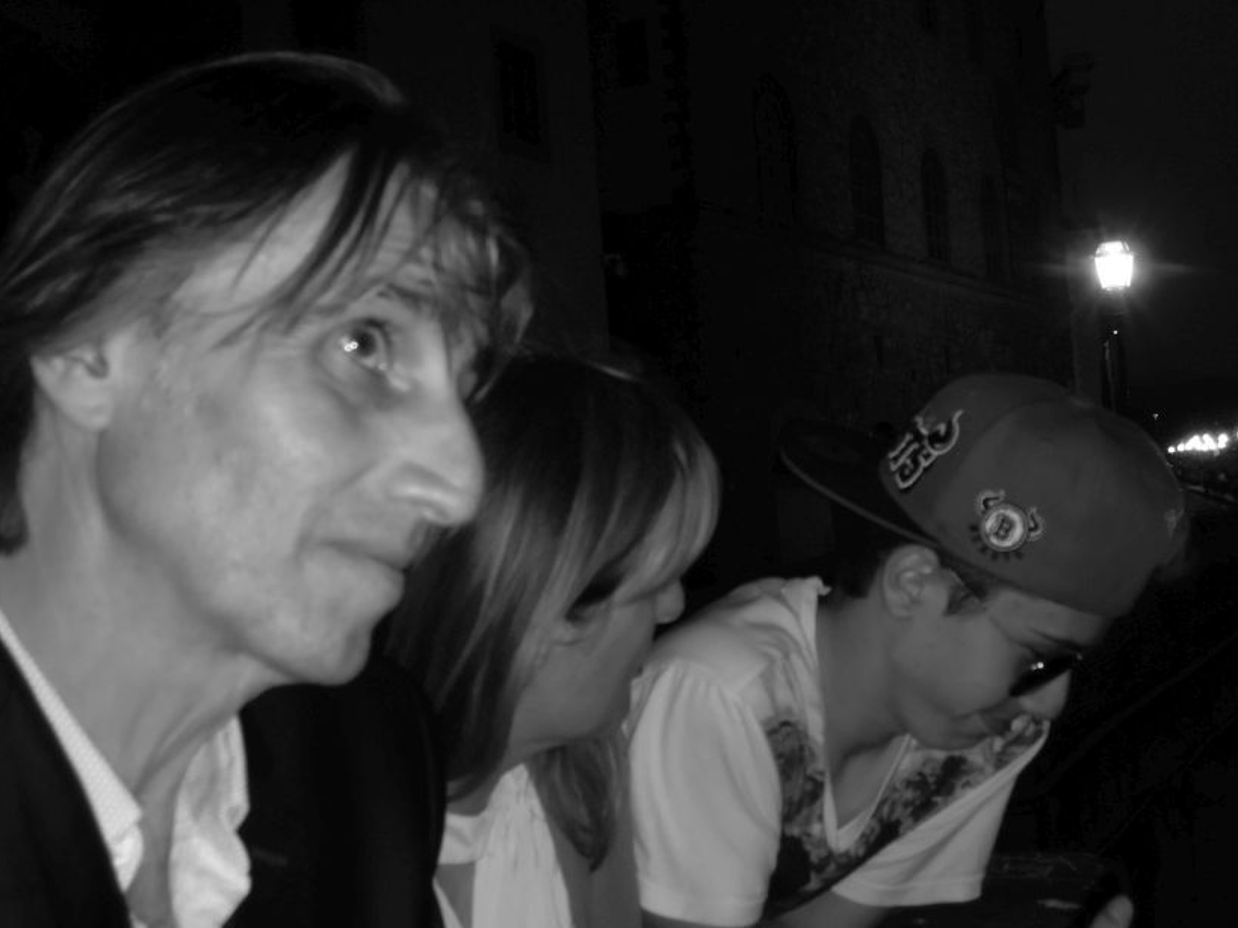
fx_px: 1788
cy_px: 456
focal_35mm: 50
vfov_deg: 29.1
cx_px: 683
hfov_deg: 38.2
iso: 200
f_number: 2.6
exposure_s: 1/40
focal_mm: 7.2
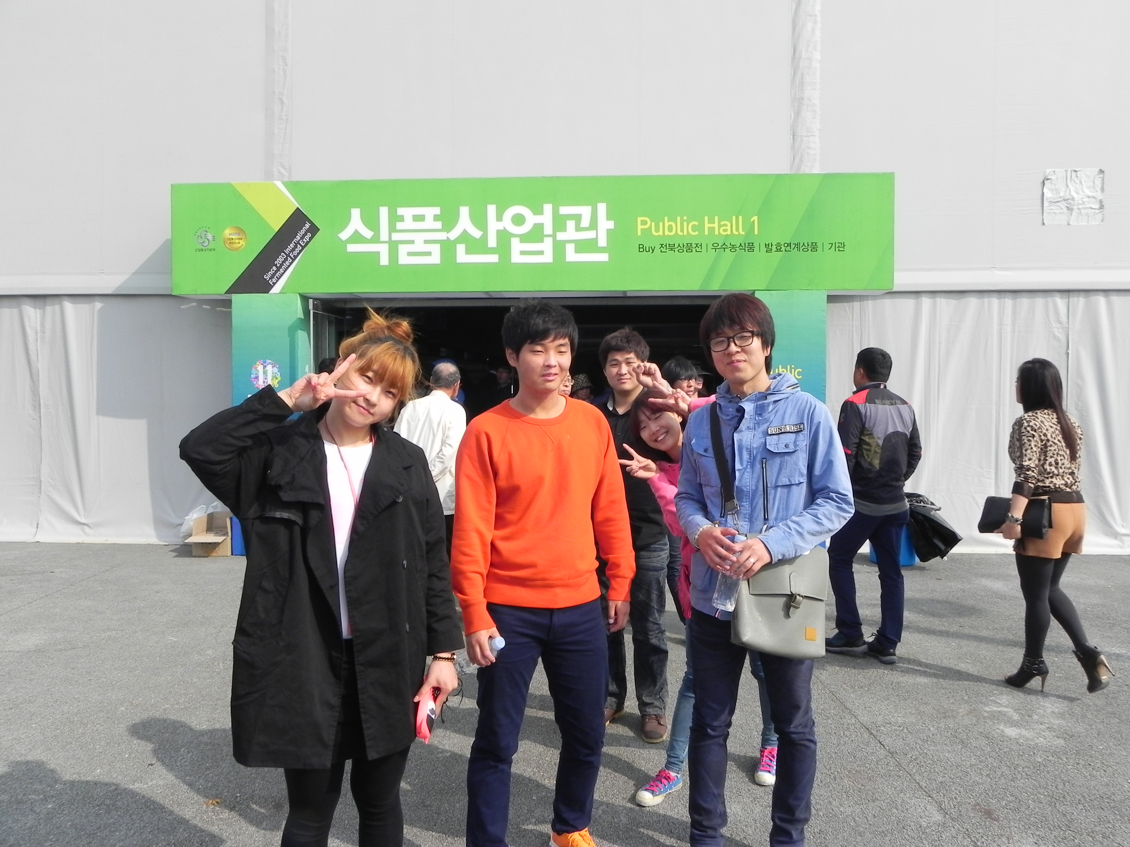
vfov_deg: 53.1
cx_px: 565
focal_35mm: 26
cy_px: 424
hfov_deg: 67.3
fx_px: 849
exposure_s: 1/372
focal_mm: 4.6
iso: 160
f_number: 7.1
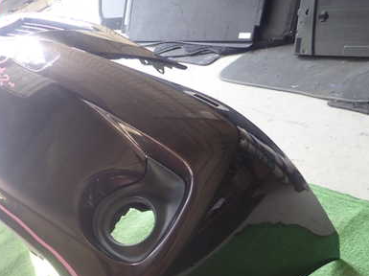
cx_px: 110
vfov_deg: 35.8
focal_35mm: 39
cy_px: 214
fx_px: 415
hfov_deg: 46.8
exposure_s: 1/60
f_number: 2
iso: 160
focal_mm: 4.5
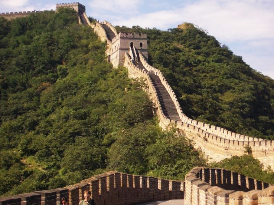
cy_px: 102
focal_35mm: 88
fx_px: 696
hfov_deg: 22.3
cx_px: 137
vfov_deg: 16.8
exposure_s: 1/800
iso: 100
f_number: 4.4
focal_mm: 14.6
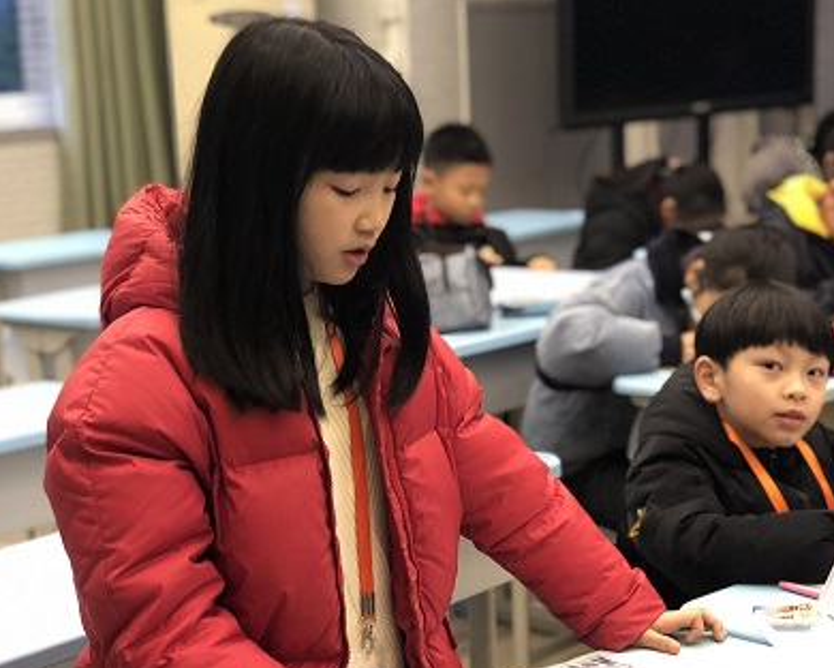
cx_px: 569
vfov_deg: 19.7
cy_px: 375
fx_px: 1925
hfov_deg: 24.3
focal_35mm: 78
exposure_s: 1/33
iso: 125
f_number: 2.4
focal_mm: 6
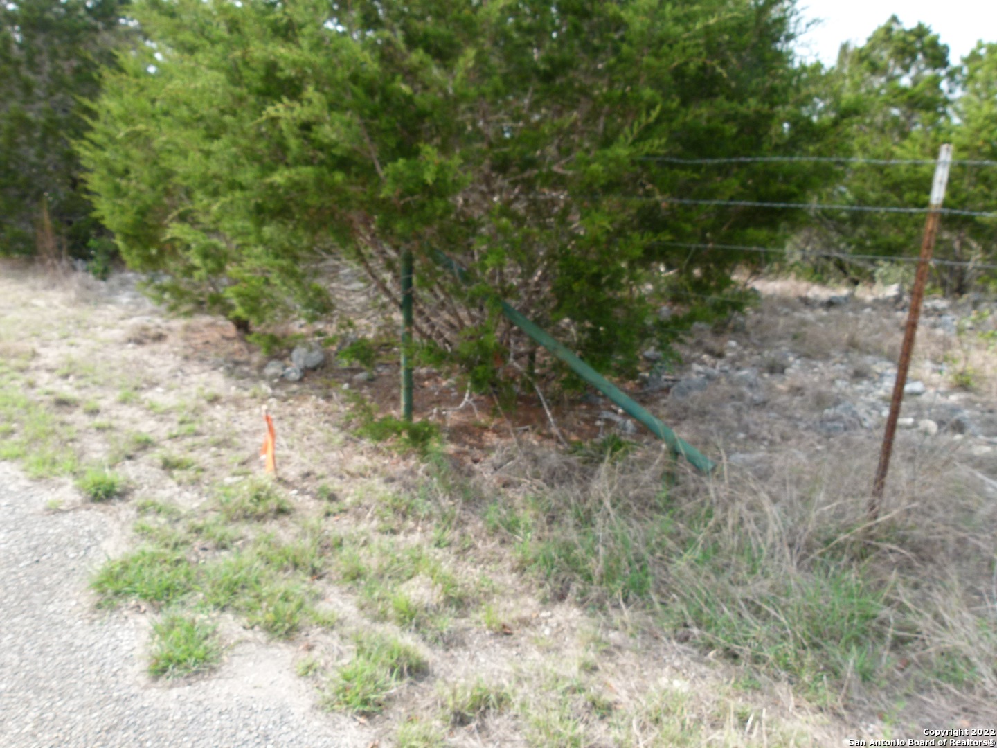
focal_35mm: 25
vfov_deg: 54.9
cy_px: 374
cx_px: 498
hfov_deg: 69.4
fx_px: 720
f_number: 4
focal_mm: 4.5
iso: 100
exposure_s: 1/250
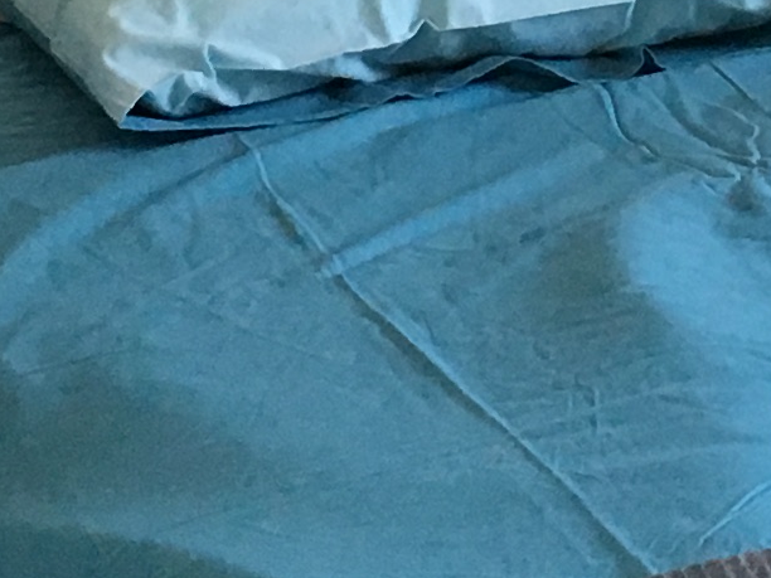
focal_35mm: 191
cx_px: 1066
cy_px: -606
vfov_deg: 7.4
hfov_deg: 10.1
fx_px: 4254
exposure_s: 1/33
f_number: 2.2
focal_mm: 4.15
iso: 50
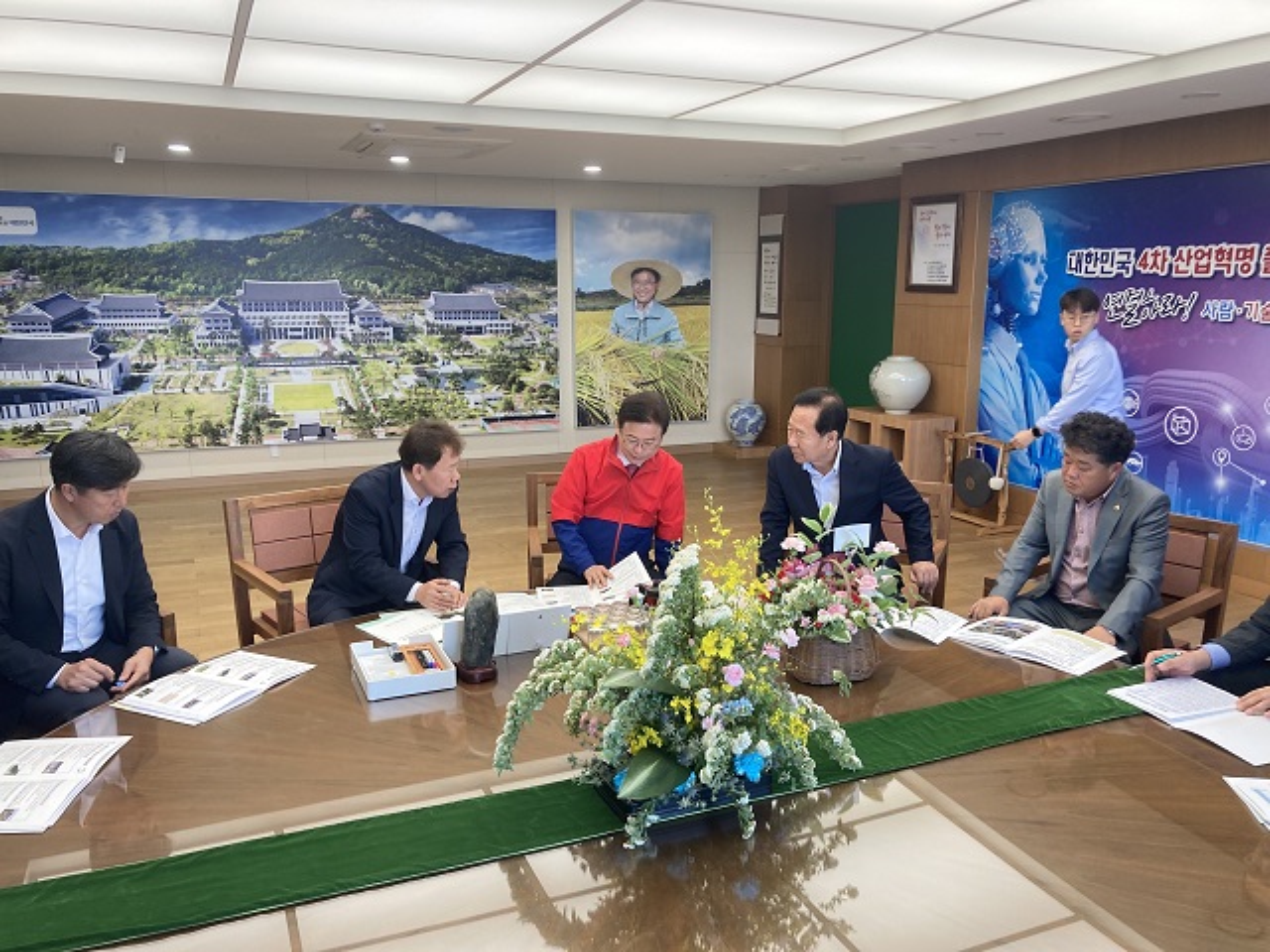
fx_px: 1027
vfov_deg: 49.7
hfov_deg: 63.4
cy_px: 476
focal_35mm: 28
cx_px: 635
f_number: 1.8
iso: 64
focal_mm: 3.99
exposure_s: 1/120
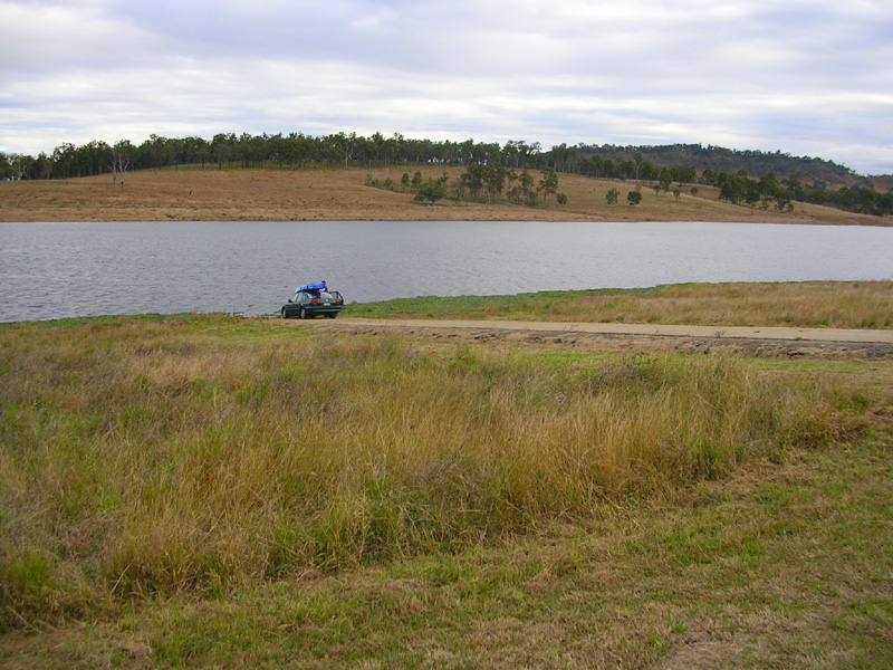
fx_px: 980
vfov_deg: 37.7
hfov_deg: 49.0
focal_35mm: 38
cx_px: 446
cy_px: 335
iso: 50
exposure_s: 1/210
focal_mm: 5.8
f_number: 2.8
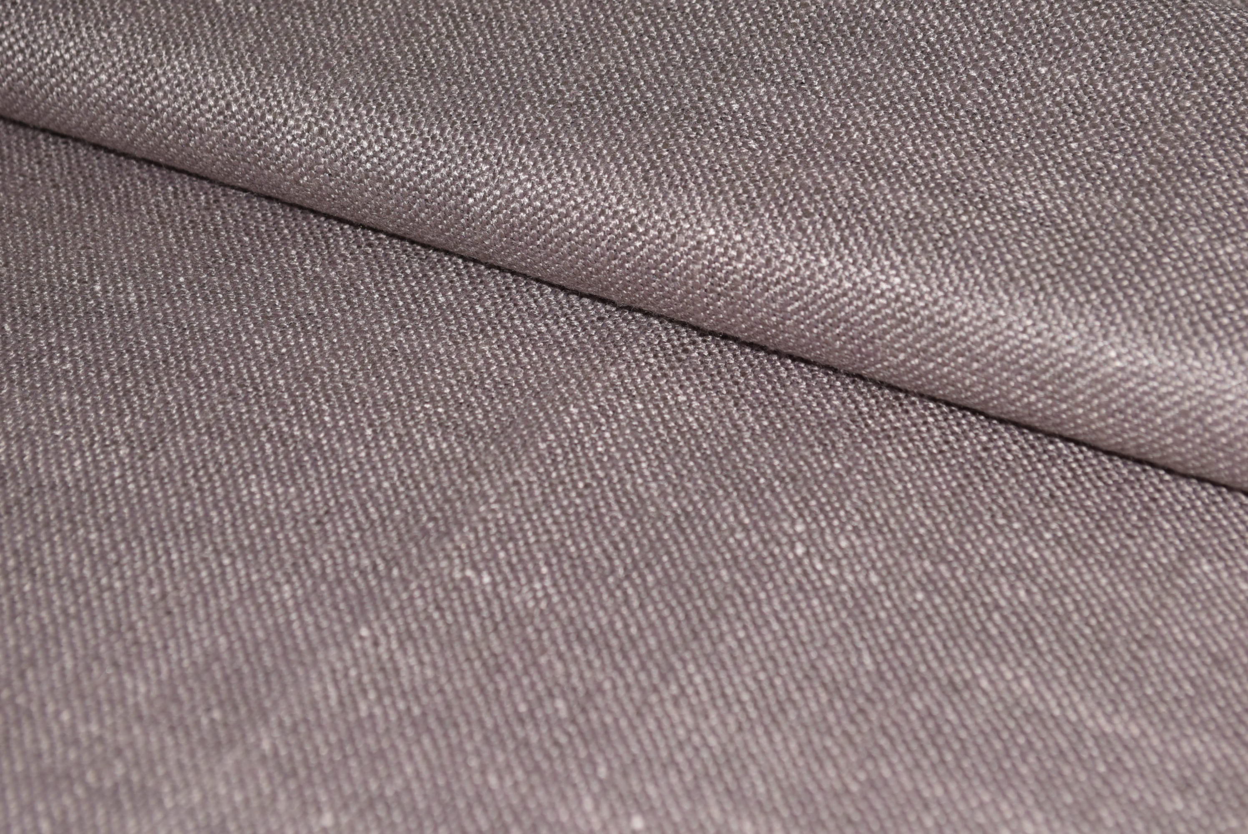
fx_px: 2862
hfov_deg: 24.6
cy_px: 417
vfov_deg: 16.6
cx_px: 624
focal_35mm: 82
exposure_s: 1/160
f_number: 8
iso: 100
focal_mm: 55
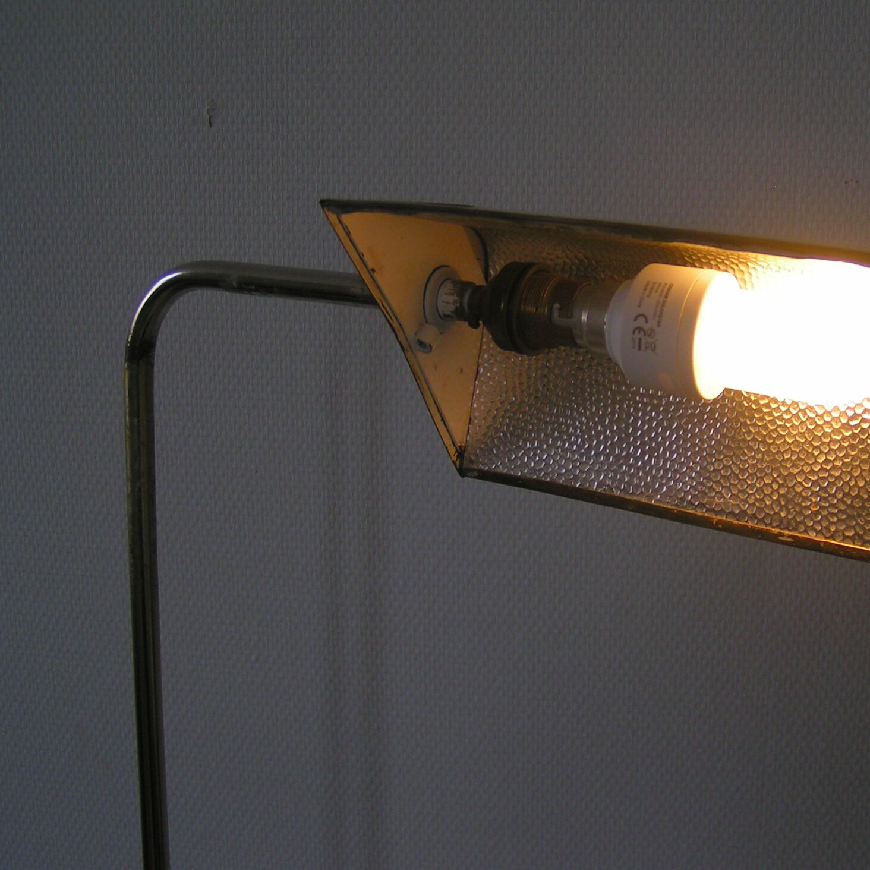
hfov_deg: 35.7
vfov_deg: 36.1
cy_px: 424
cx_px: 581
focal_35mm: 47
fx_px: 1336
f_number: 2.8
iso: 50
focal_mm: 5.8
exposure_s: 1/100
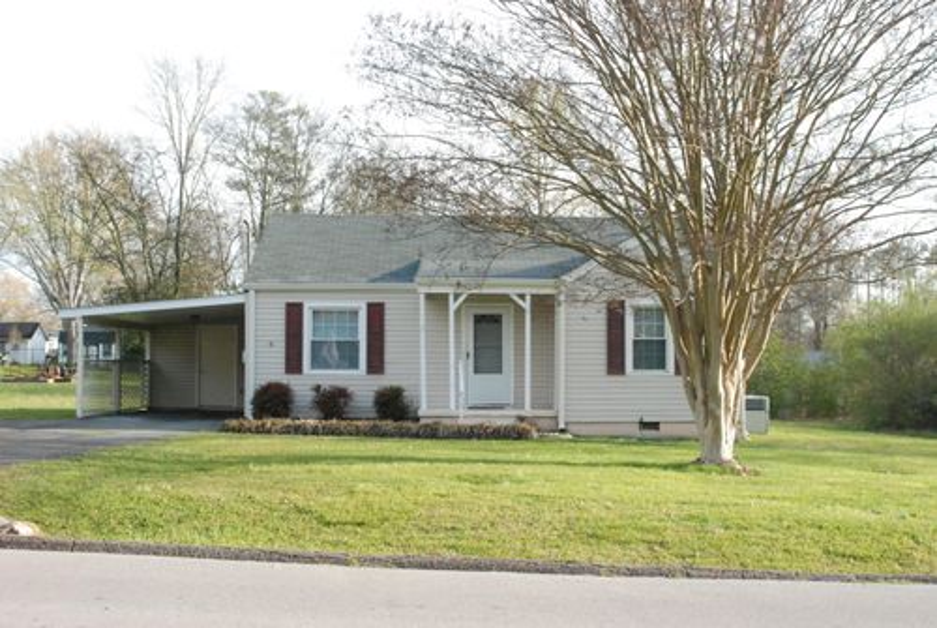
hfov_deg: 46.3
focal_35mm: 42
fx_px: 1095
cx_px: 468
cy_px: 314
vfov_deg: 32.0
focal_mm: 28
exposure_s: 1/500
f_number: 11
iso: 1600
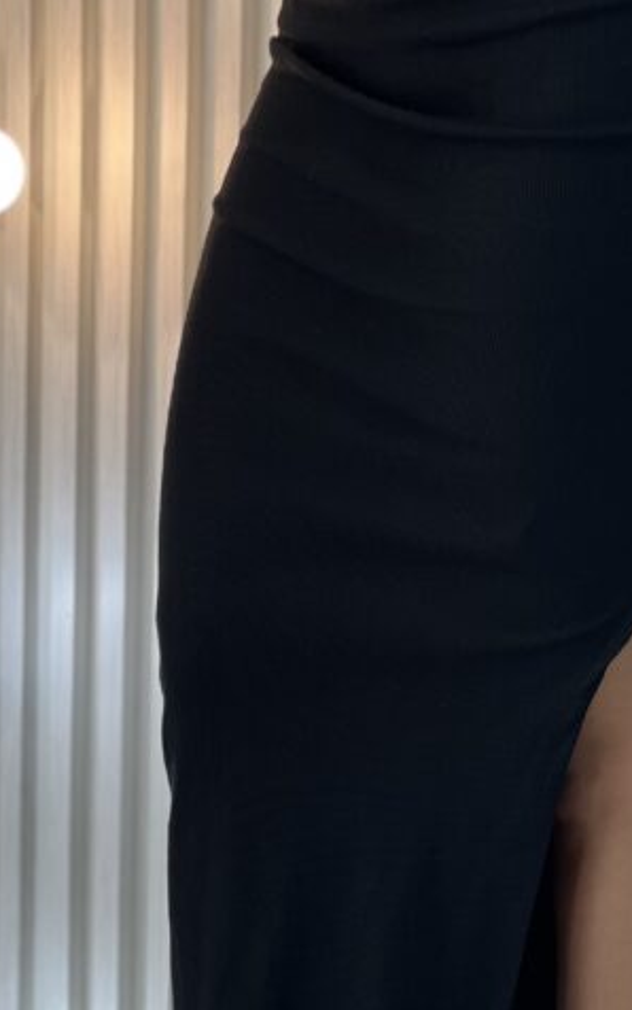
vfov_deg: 13.1
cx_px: 380
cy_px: 644
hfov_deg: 8.2
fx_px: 4404
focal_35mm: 160
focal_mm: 9
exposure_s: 1/120
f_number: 2.8
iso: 64
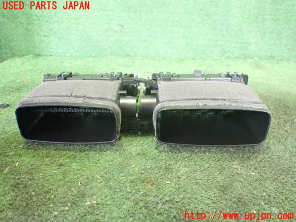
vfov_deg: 46.8
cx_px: 148
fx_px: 257
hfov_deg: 60.0
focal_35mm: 30
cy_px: 111
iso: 1250
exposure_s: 1/30
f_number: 2.3
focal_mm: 5.4
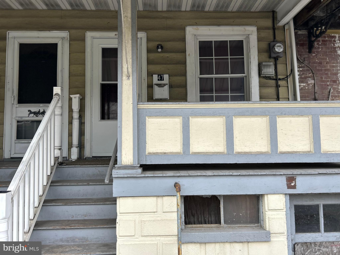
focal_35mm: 26
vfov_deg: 53.1
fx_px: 255
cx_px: 170
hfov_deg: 67.3
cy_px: 128
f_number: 1.5
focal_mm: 5.7
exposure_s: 1/200
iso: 40
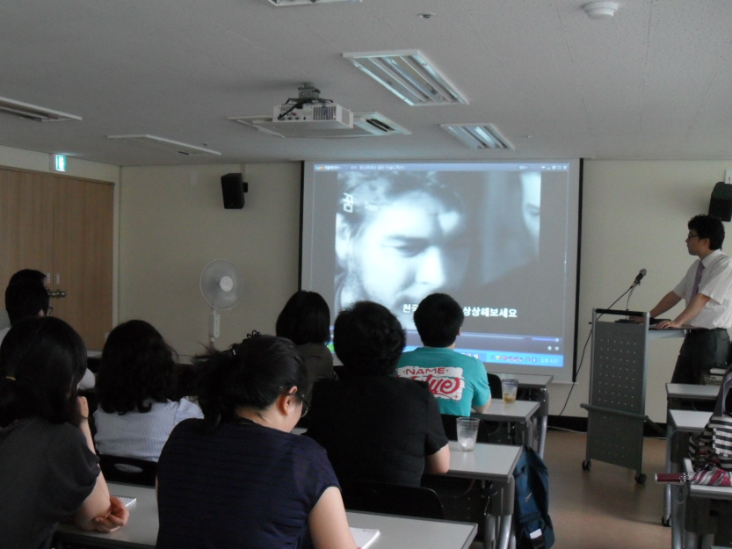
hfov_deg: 43.7
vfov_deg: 33.6
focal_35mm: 43
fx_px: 909
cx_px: 303
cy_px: 307
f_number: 2.8
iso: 240
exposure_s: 1/30
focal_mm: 6.2
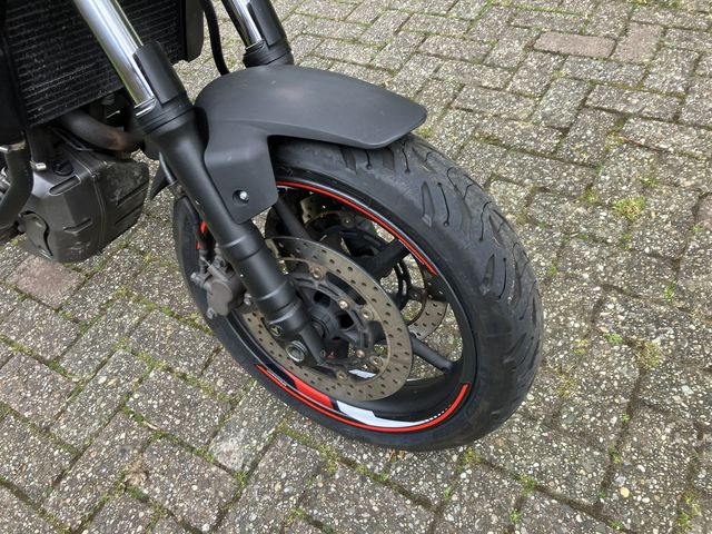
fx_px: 576
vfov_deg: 49.7
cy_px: 267
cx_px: 356
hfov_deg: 63.4
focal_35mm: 28
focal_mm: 3.99
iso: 25
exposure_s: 1/167
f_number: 1.8
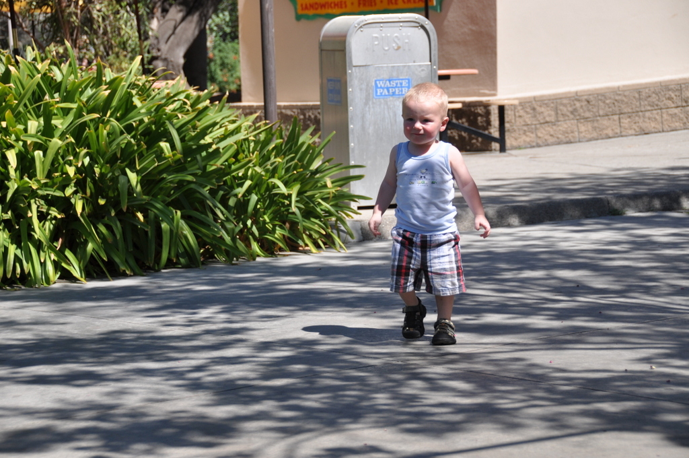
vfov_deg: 15.1
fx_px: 1720
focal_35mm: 90
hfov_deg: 22.6
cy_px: 229
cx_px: 344
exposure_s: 1/1250
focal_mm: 60
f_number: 5.6
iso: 250
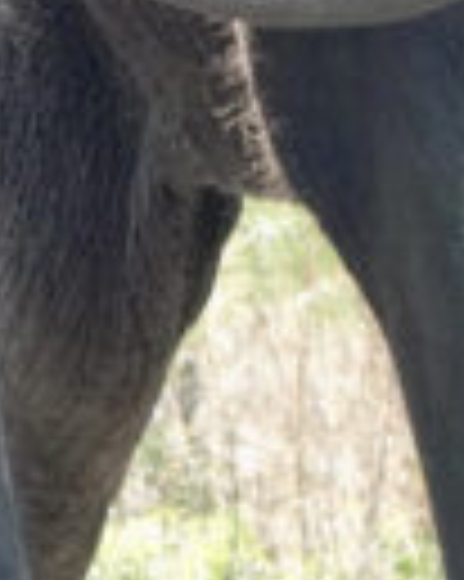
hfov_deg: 0.5
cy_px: -139
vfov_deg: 0.7
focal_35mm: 2938
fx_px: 50493
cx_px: 806
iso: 1250
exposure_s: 1/1000
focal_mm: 192.73
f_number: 4
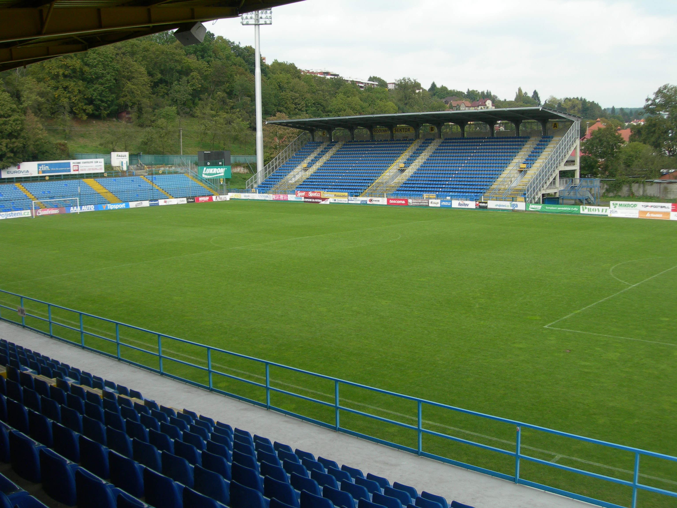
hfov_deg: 49.0
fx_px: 743
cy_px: 254
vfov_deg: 37.7
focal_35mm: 38
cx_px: 338
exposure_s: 1/166
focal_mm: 7.8
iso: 50
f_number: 4.8
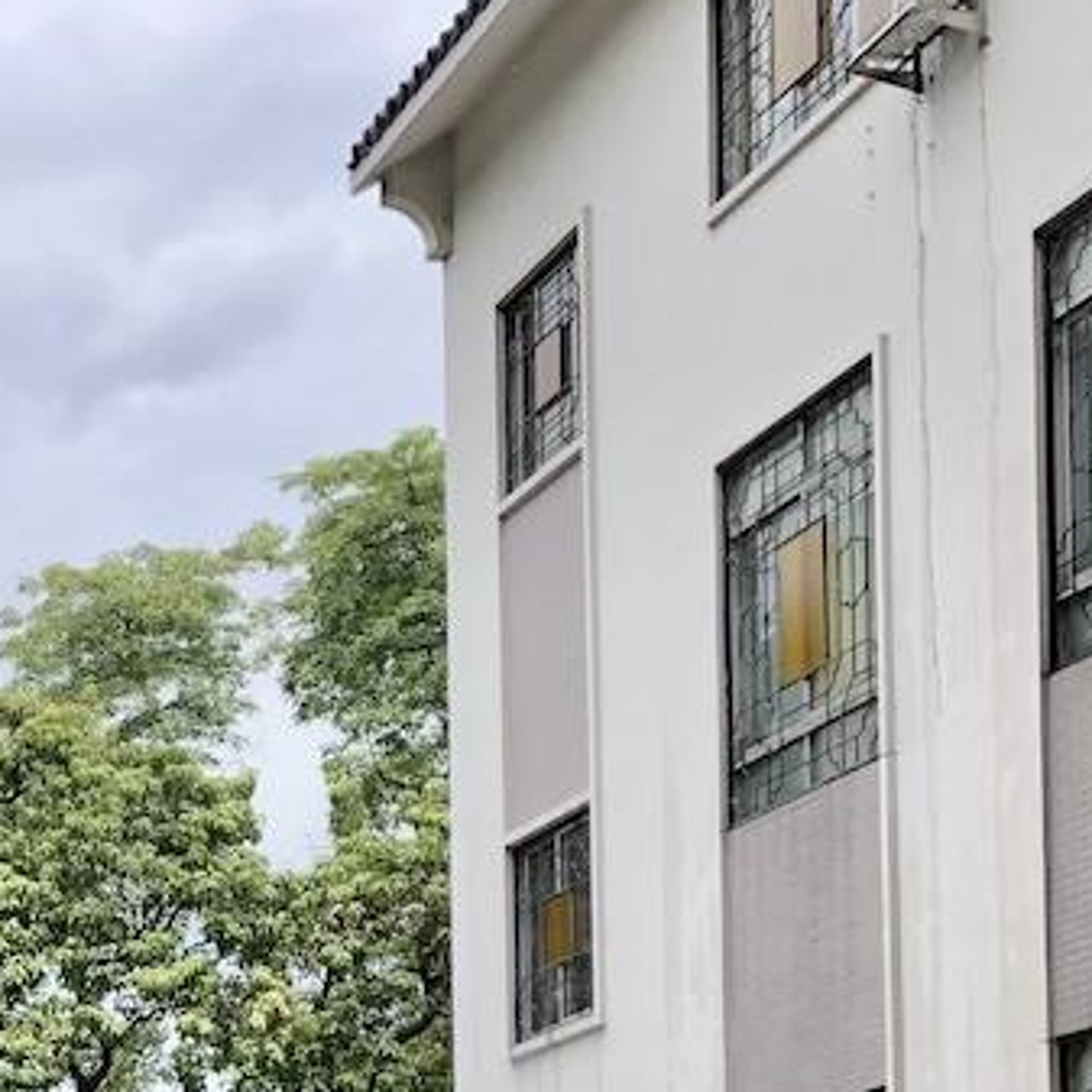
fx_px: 3141
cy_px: 1390
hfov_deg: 17.8
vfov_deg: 18.5
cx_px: -499
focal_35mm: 88
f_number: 1.8
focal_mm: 3.99
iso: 20
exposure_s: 1/842
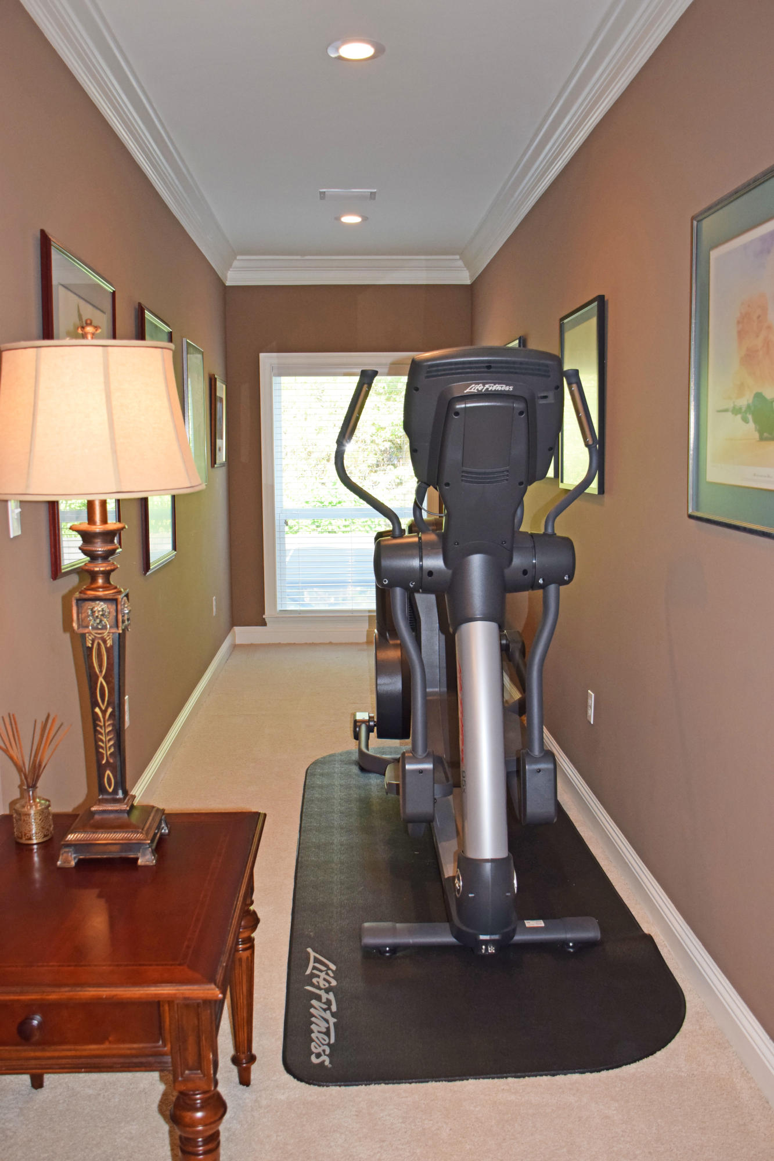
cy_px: 580
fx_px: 968
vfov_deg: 61.9
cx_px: 387
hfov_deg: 43.6
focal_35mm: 30
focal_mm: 20
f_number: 5
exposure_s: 1/100
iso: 800
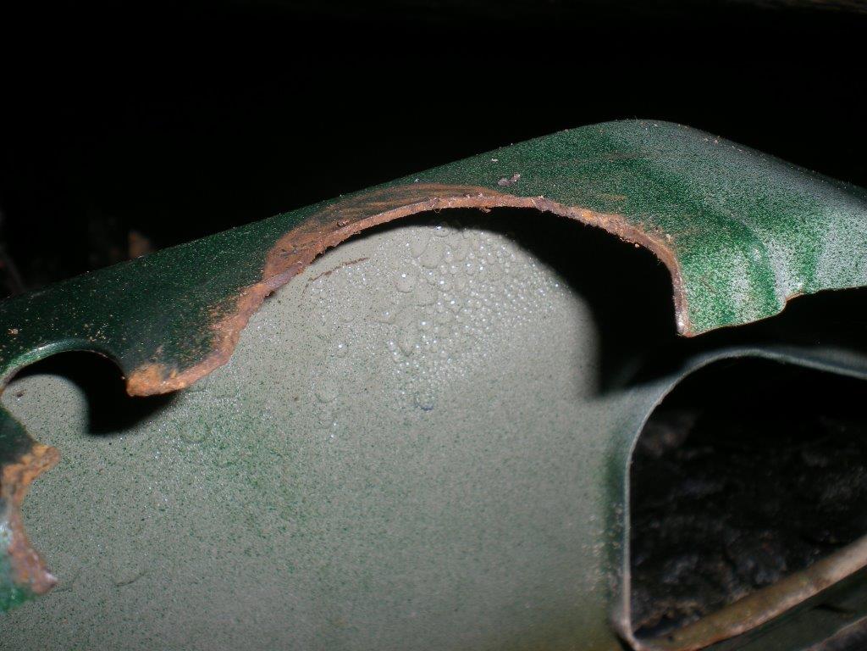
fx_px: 1102
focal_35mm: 44
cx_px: 434
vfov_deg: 32.9
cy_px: 326
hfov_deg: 42.9
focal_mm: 7.4
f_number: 4.9
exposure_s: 1/60
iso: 50
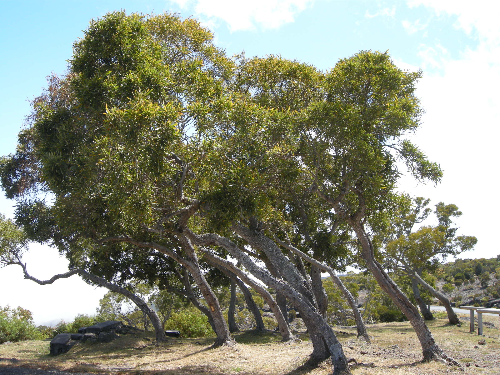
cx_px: 250
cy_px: 188
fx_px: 506
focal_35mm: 35
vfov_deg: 40.7
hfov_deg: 52.6
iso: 64
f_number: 4.8
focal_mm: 7.5
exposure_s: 1/149
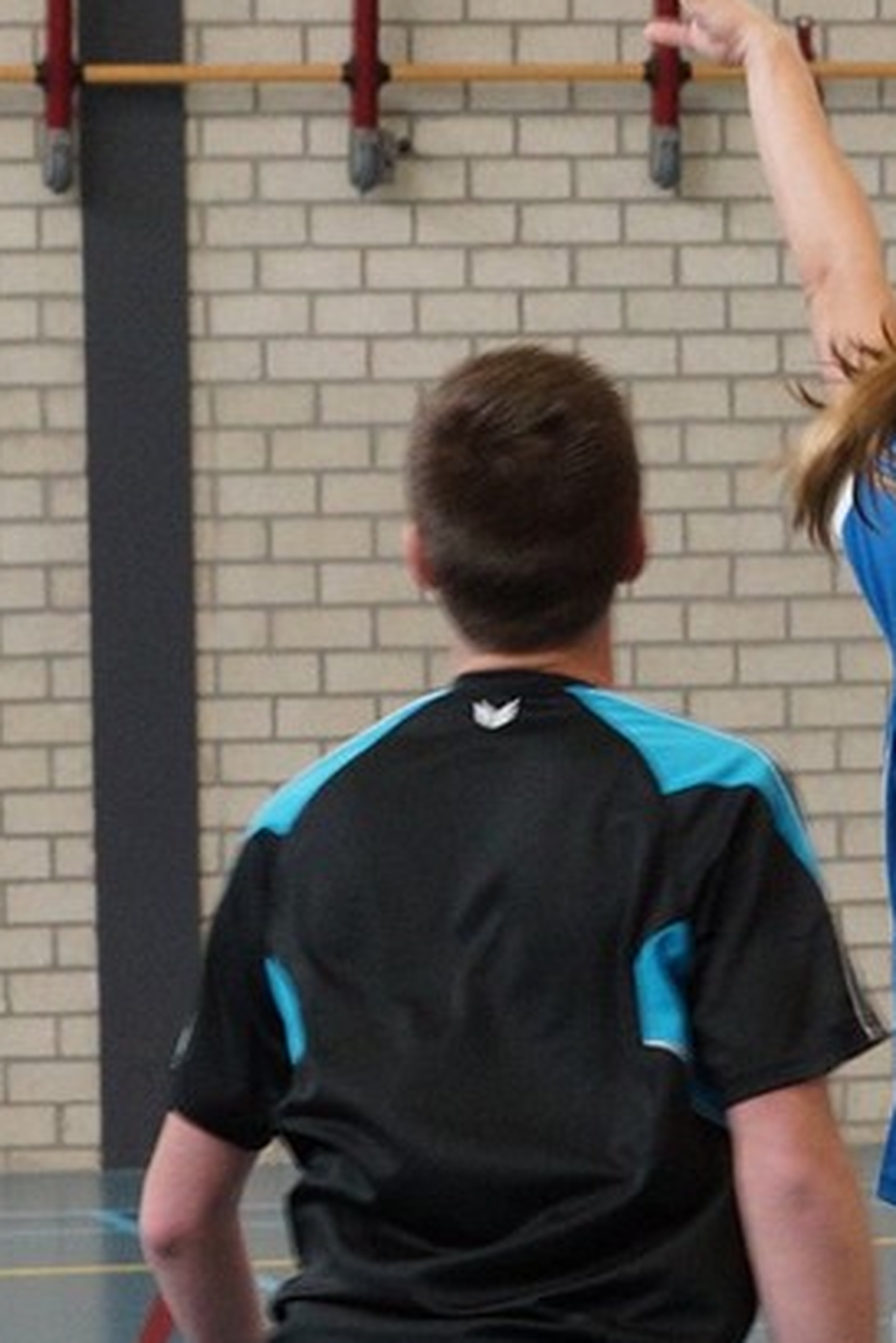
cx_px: 978
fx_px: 7012
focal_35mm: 188
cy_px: 880
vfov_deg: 10.9
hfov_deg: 7.3
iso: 640
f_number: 4
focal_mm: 50
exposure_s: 1/160
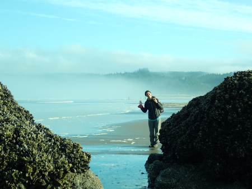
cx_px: 126
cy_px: 94
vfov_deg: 20.7
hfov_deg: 27.4
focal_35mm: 71
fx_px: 517
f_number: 3.9
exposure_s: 1/250
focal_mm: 12.73
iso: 100
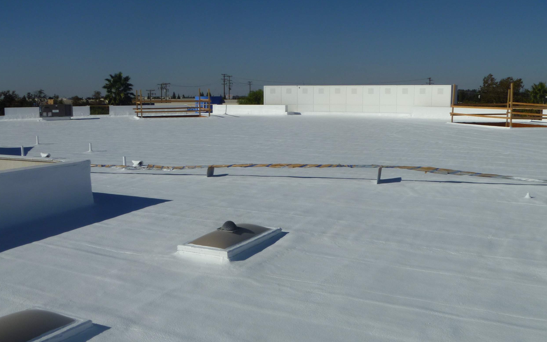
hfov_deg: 51.5
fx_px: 566
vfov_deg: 33.5
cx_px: 267
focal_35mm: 38
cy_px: 192
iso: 80
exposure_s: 1/1000
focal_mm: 6.3
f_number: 5.6
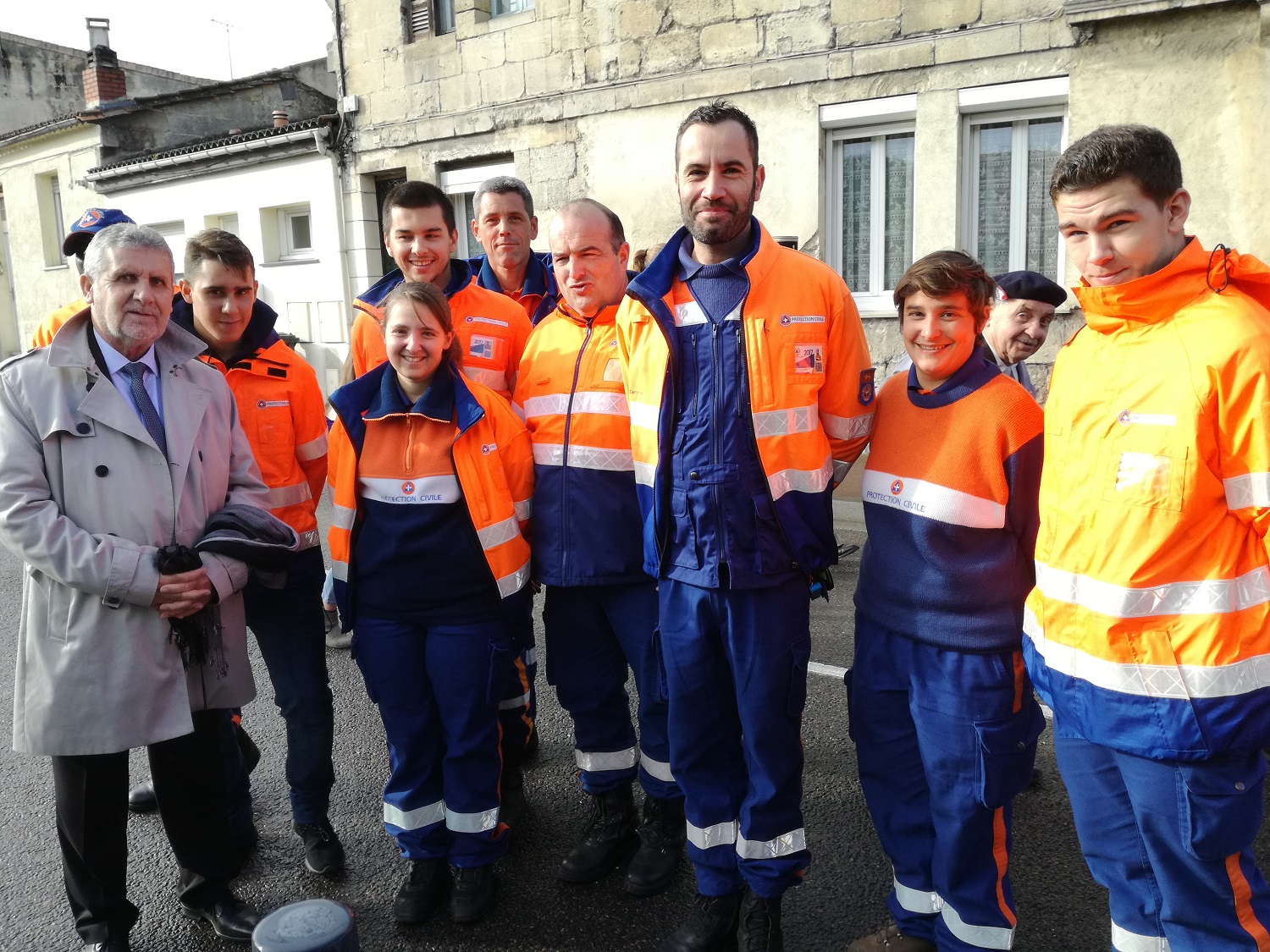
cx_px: 635
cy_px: 476
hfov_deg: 65.3
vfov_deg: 51.4
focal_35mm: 27
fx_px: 991
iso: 50
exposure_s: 1/381
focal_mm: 3.79
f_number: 2
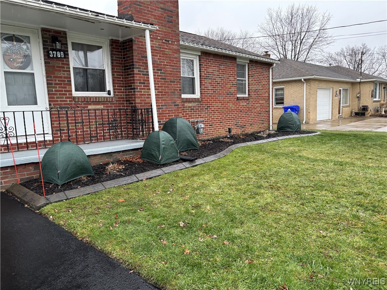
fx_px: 291
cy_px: 145
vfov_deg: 53.1
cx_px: 194
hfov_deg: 67.3
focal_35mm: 26
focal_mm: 5.96
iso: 80
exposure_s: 1/121
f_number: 1.6
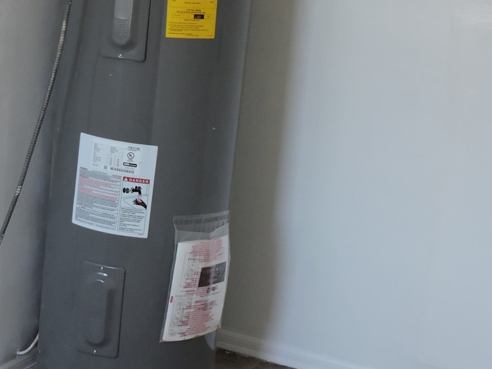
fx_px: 1066
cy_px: 104
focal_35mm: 75
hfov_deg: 26.0
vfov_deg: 19.5
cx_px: 241
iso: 320
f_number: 3.8
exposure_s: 1/30
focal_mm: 6.3
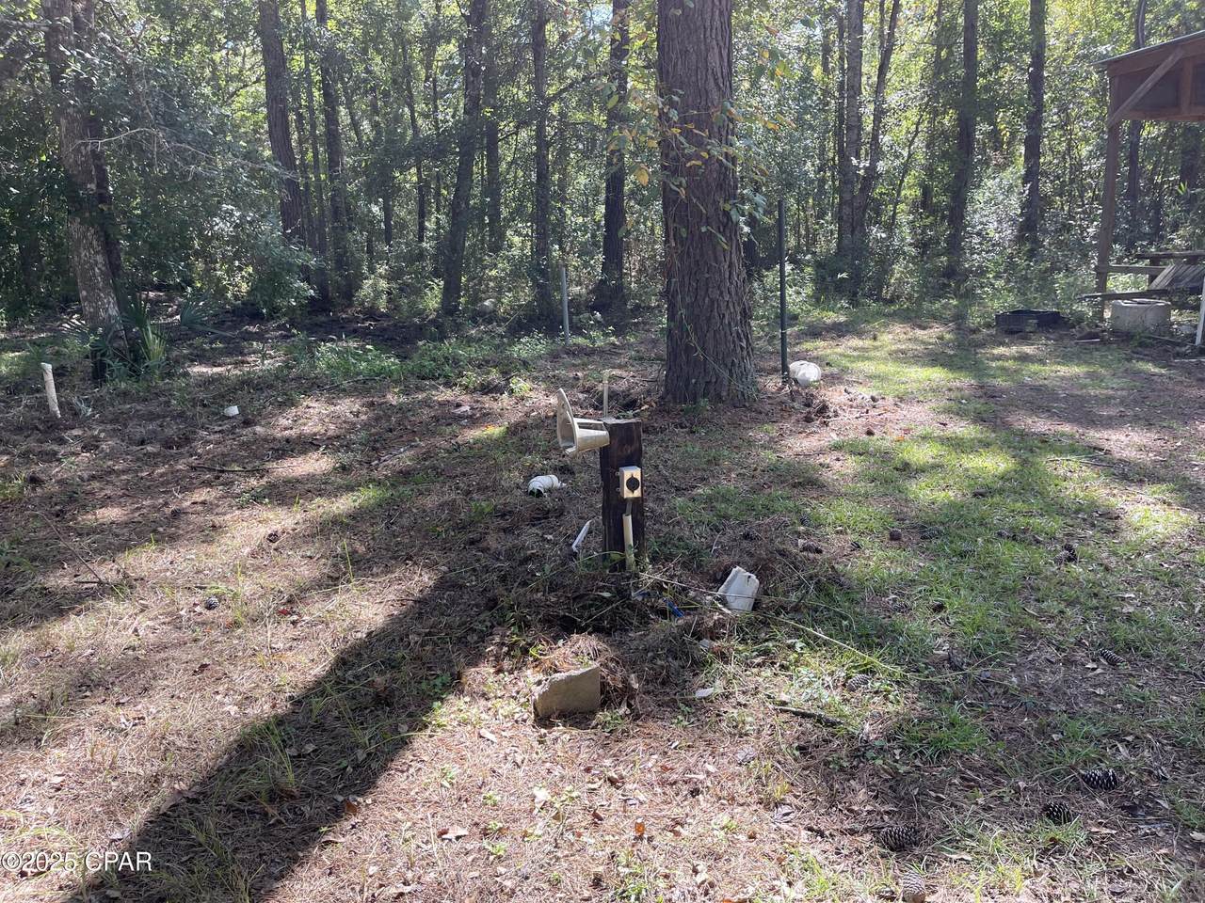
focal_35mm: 25
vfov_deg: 54.9
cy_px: 452
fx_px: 870
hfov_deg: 69.4
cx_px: 602
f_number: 1.6
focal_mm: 5.1
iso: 32
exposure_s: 1/286
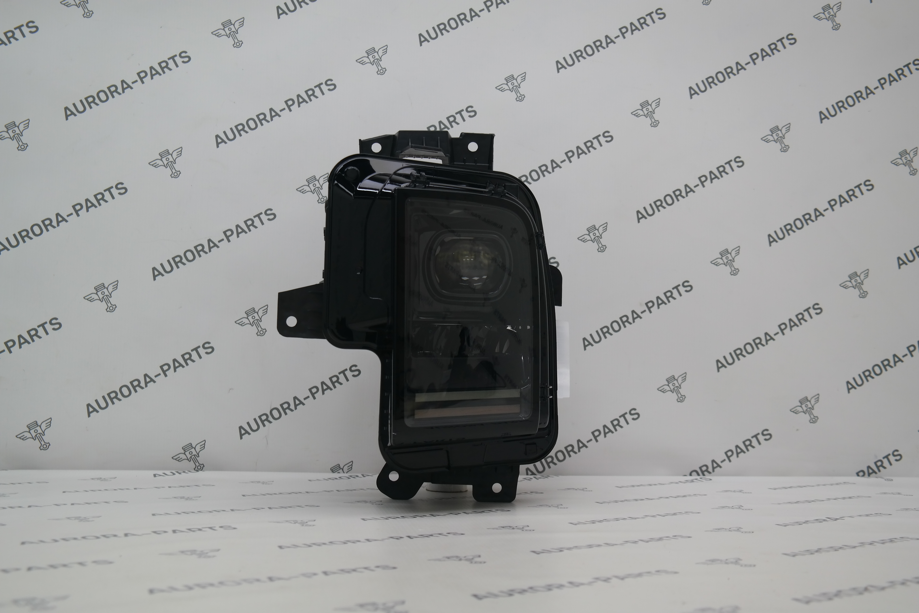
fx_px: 1123
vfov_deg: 30.5
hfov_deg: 44.5
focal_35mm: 44
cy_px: 306
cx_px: 460
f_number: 5.6
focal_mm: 29
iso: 200
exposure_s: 1/50
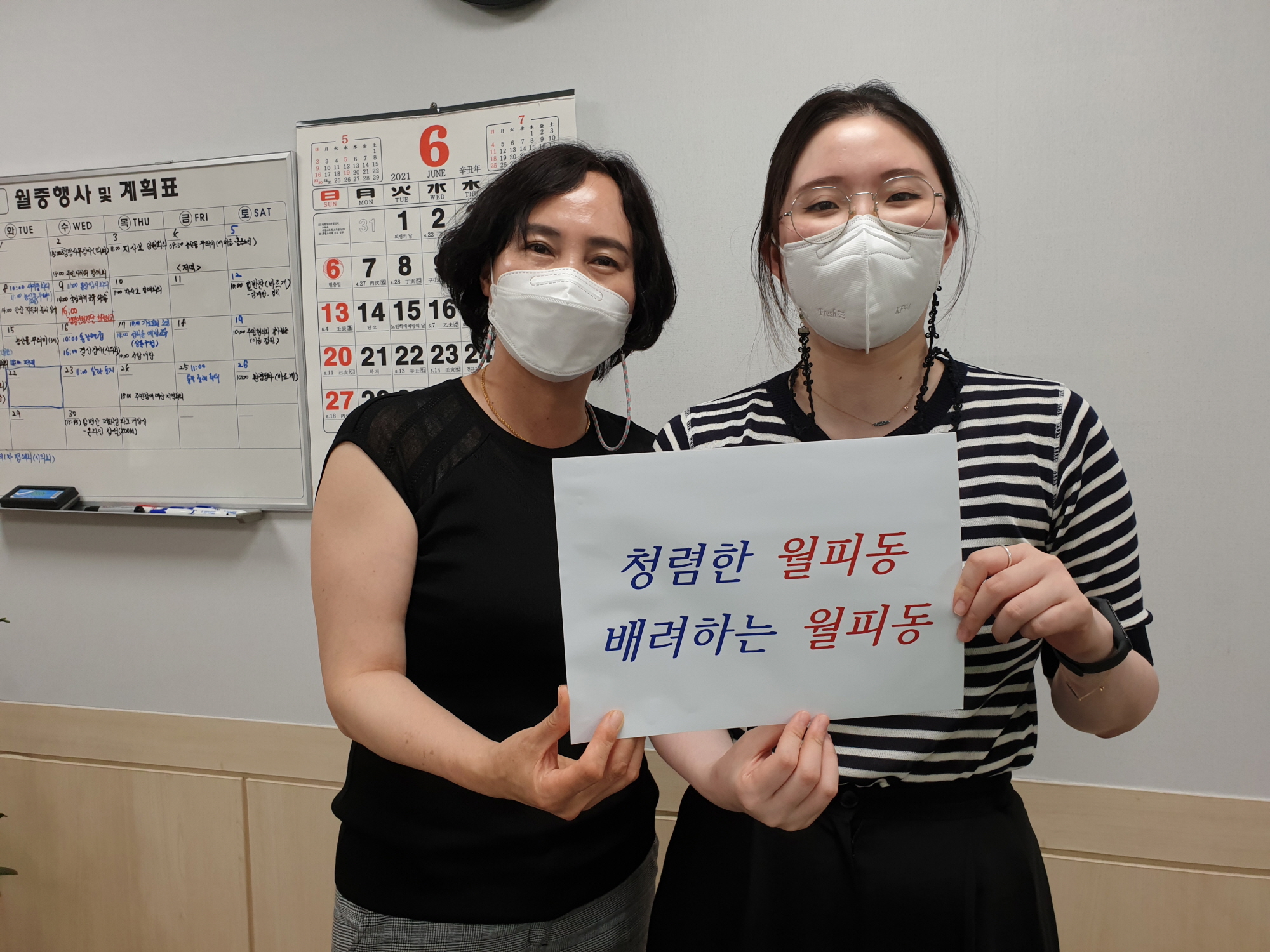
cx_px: 635
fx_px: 954
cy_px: 476
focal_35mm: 26
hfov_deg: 67.3
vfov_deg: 53.1
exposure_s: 1/120
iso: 80
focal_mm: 4.3
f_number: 2.4
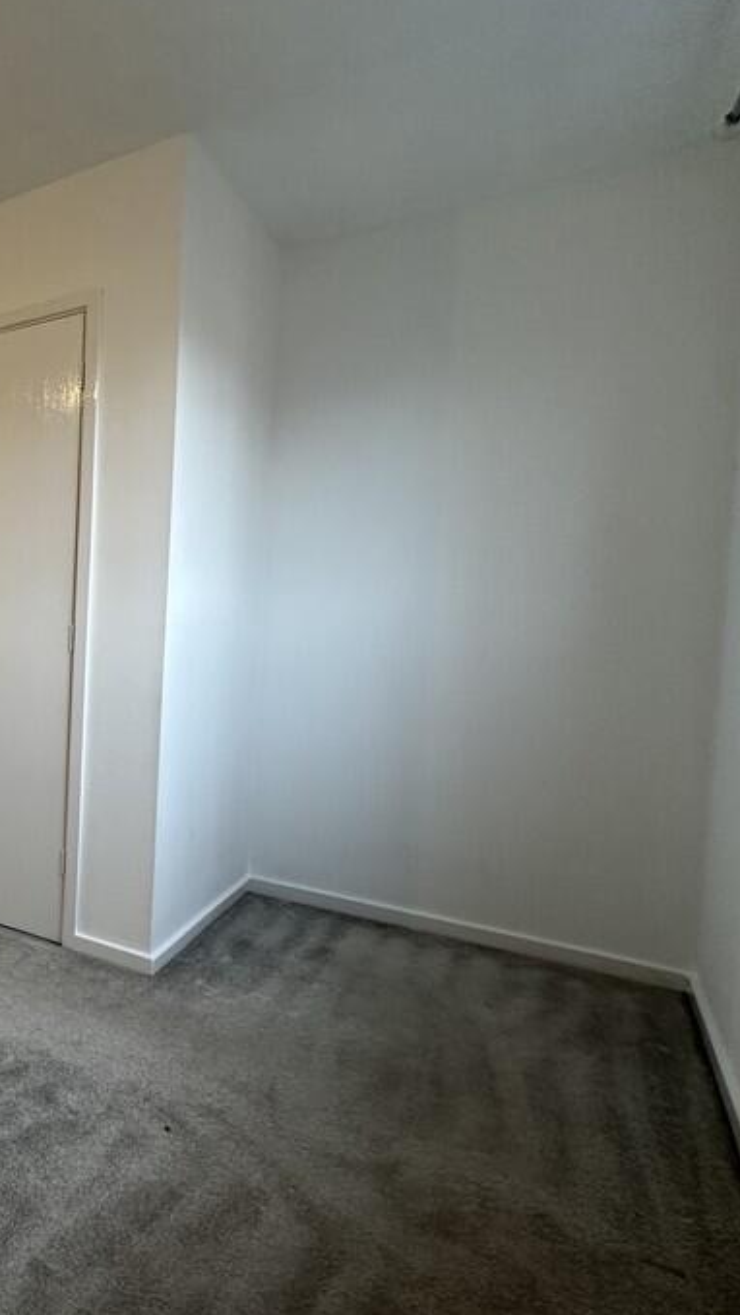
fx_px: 802
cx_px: -155
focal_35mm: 23
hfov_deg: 37.2
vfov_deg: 78.7
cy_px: 657
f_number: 2.2
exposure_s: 1/50
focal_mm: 2.22
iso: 160
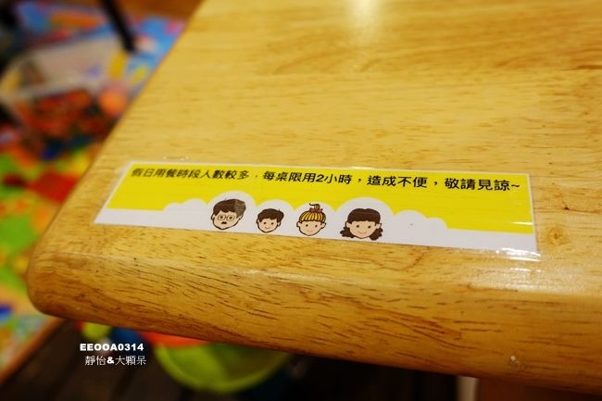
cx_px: 301
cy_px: 200
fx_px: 468
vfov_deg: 46.4
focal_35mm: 28
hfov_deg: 65.5
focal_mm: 10.33
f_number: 2.5
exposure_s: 1/30
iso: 320
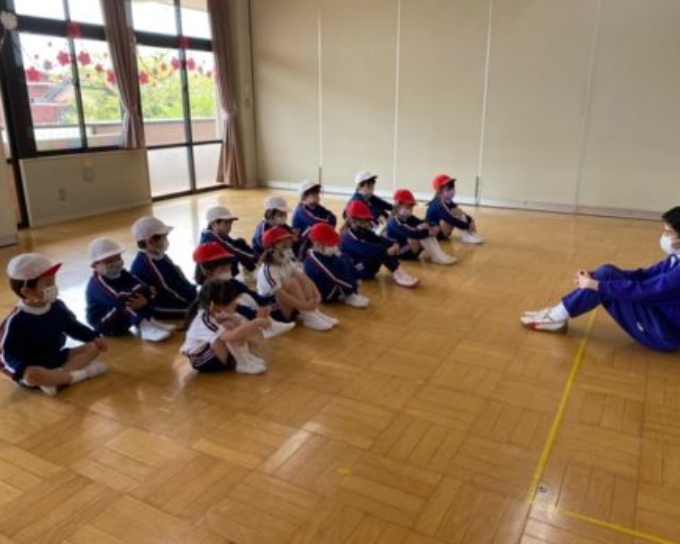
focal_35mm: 28
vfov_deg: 51.5
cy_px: 267
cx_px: 352
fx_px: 564
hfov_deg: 62.2
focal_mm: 4.25
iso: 50
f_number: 1.8
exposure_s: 1/121
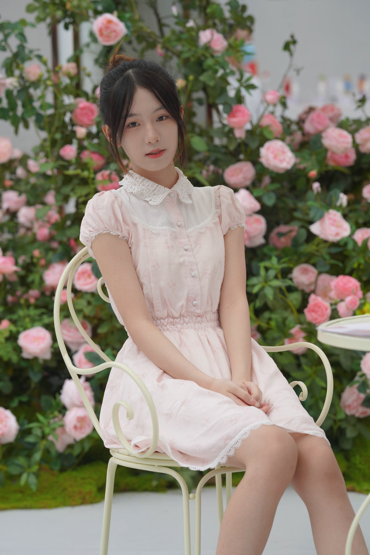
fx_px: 2081
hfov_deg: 10.2
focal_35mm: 135
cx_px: 185
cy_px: 278
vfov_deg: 15.2
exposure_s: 1/500
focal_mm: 135
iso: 320
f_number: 4.5
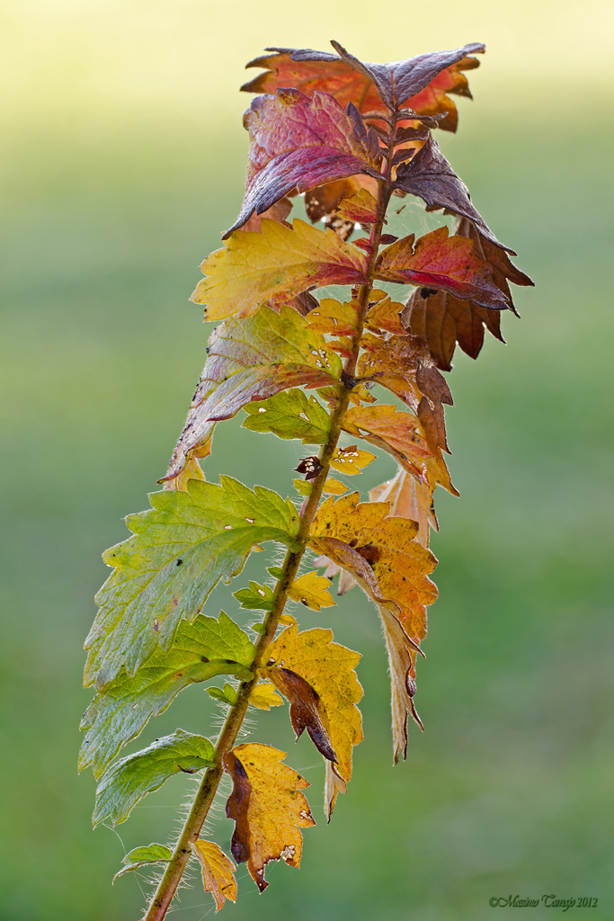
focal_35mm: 270
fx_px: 6905
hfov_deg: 5.1
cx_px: 307
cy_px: 460
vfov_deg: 7.6
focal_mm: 180
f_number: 11
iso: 100
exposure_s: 1/13
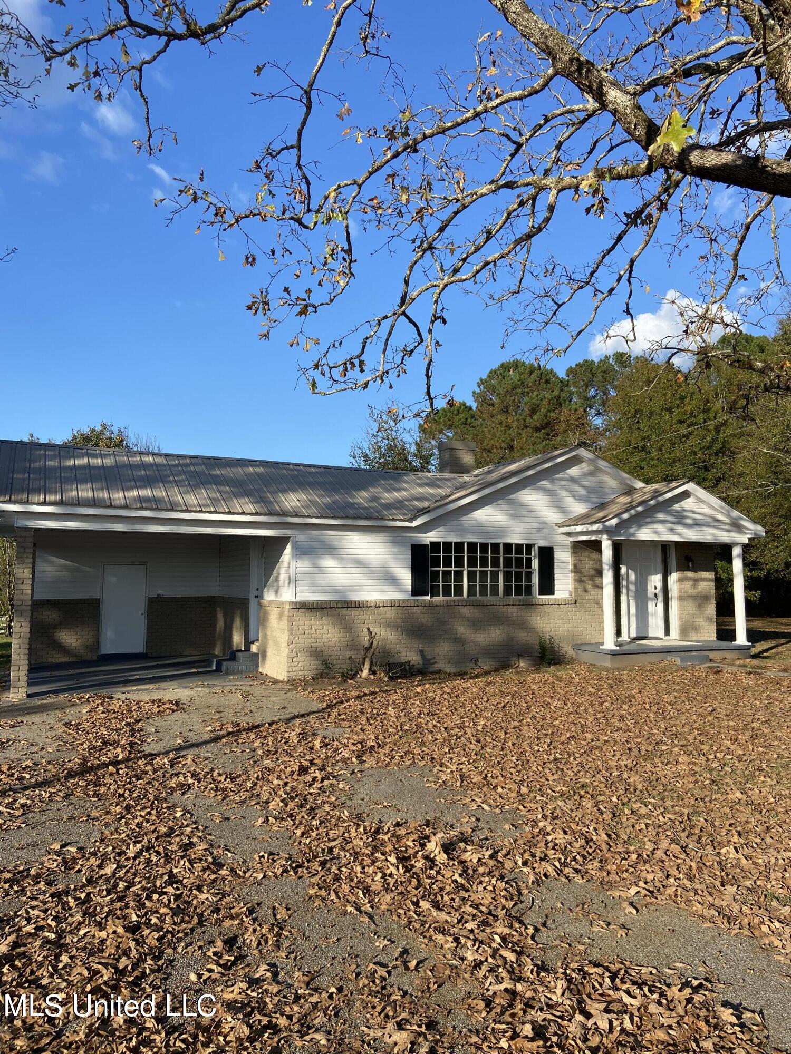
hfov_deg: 53.1
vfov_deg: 67.3
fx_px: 792
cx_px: 396
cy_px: 527
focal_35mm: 26
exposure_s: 1/1866
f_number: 1.8
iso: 32
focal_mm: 4.25
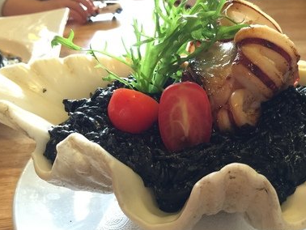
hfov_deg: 40.5
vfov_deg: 31.5
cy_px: 104
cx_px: 213
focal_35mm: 46
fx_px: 407
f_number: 2.2
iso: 100
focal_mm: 4.15
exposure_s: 1/10
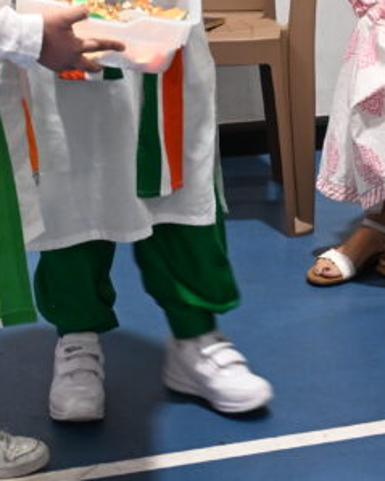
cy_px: -68
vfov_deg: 15.5
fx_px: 1719
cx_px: 334
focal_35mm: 121
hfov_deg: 12.7
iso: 1100
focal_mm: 25
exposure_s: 1/40
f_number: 4.2
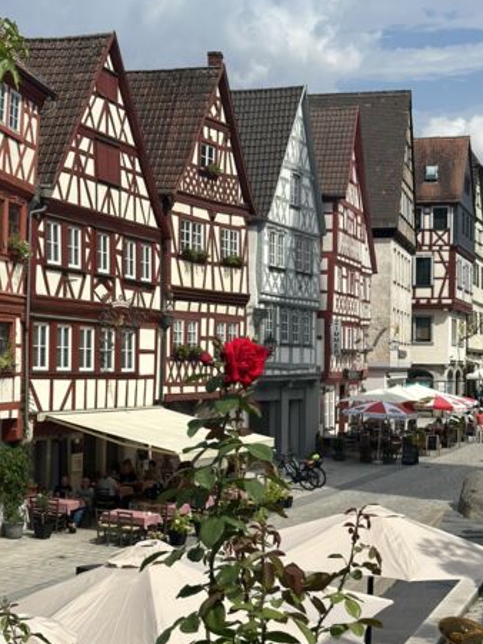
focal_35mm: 64
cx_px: 270
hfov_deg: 22.9
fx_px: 1190
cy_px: 362
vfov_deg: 30.2
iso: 100
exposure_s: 1/10870
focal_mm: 6.86
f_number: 1.78
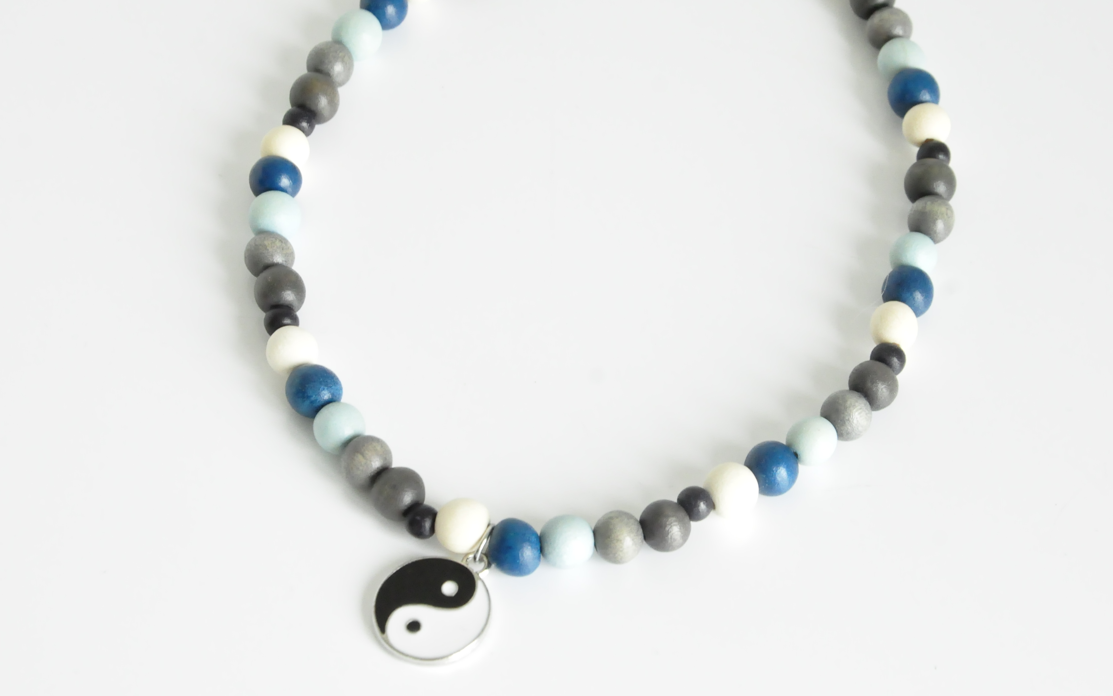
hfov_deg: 18.4
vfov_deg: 11.6
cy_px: 264
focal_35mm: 113
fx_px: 3428
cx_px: 590
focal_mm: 58
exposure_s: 1/90
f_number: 9.5
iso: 3200
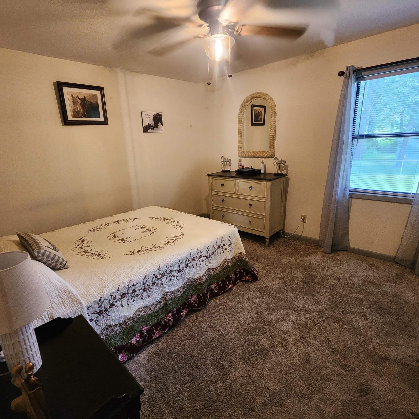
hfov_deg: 87.3
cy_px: 208
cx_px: 196
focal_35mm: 16
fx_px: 219
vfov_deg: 87.4
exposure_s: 1/30
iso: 320
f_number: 2.2
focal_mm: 2.2
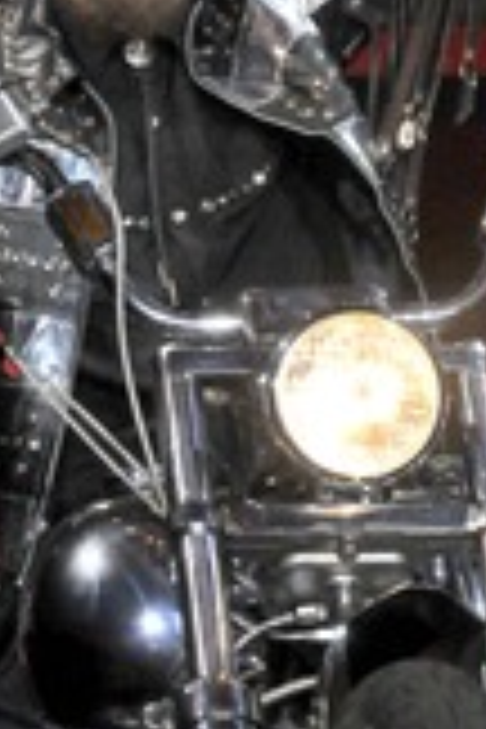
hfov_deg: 4.5
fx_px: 6135
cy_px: 202
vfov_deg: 6.8
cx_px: 274
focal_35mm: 303
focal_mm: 82
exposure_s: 1/400
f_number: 6.3
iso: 2000
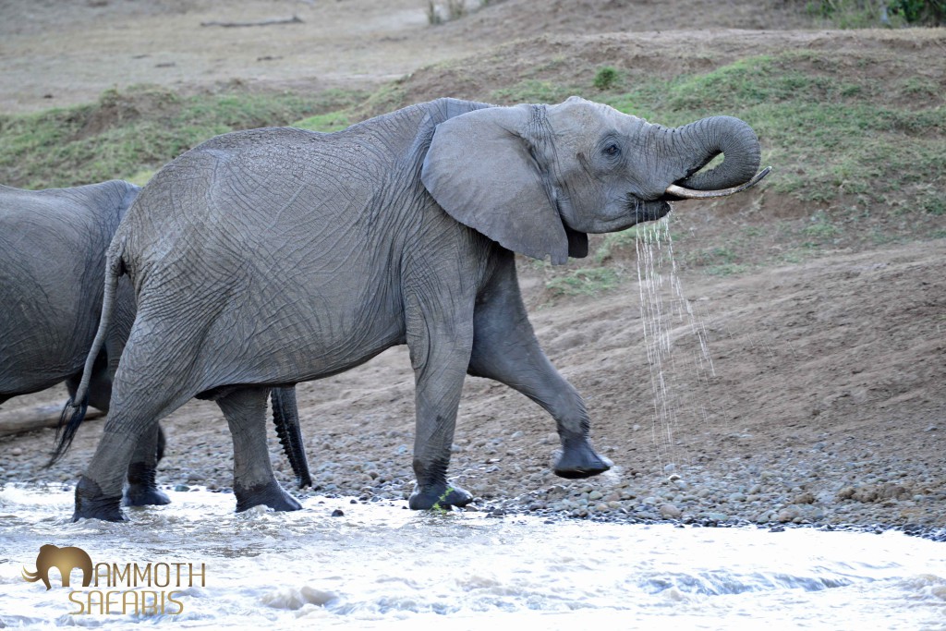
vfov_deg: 3.7
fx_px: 9723
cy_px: 316
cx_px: 473
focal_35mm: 370
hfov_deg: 5.6
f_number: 5.6
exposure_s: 1/50
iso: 800
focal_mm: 370
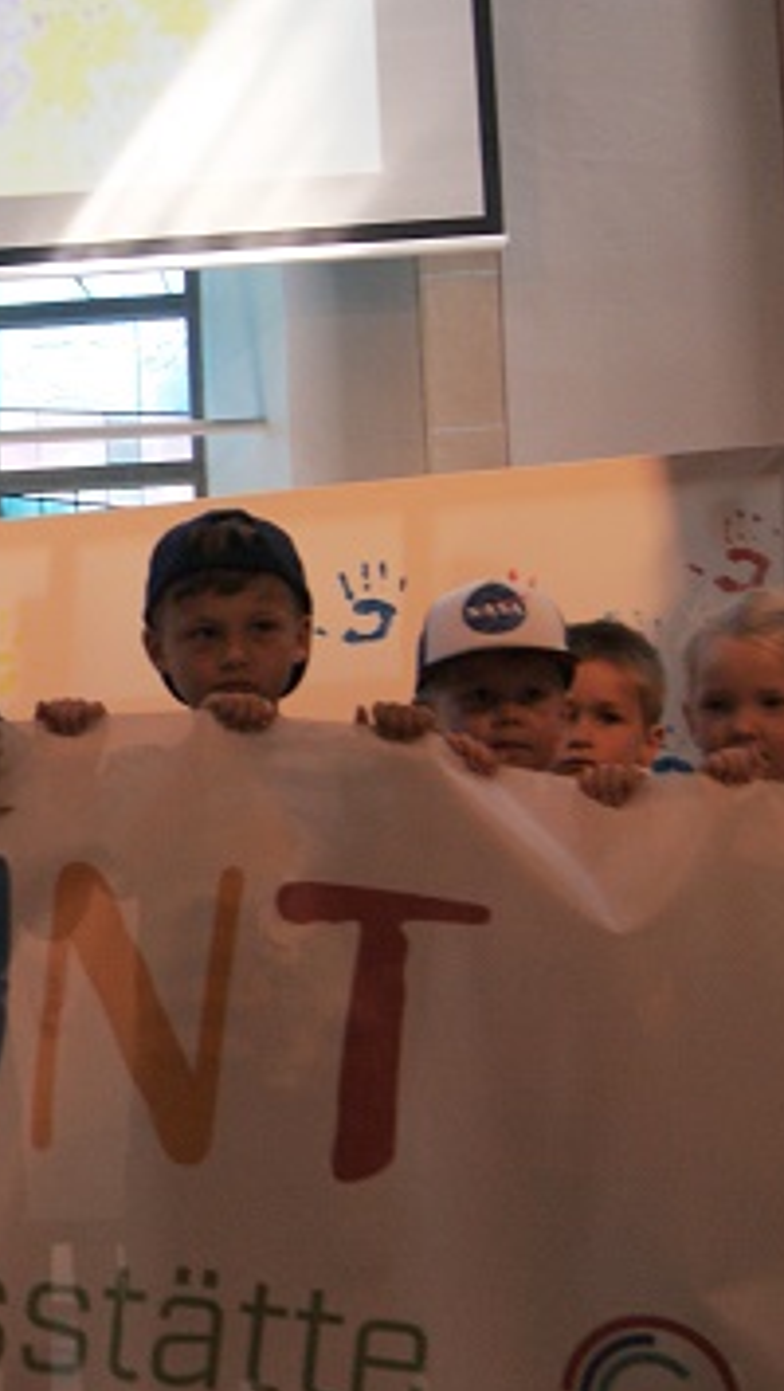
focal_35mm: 86
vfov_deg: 24.6
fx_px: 3175
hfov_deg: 13.1
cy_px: 889
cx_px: -482
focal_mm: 26
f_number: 4.5
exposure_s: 1/50
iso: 200
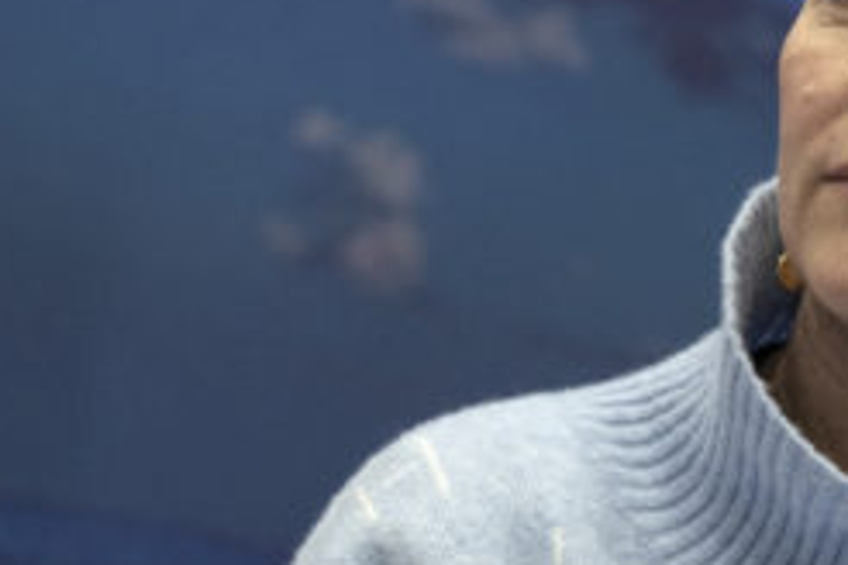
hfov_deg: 7.1
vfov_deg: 4.8
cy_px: -28
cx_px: 739
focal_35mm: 288
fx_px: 6783
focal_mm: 110
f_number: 2.8
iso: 1600
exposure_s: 1/250
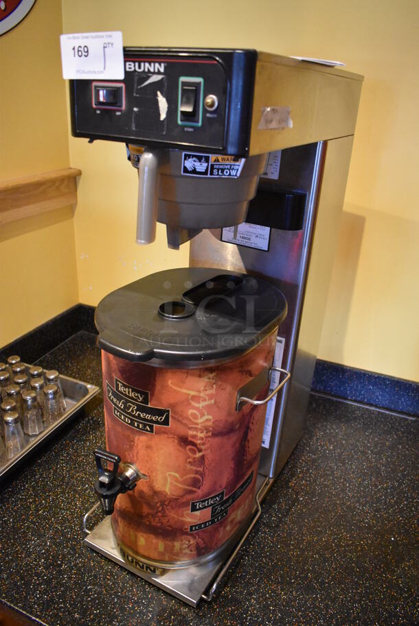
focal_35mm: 27
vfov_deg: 67.3
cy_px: 313
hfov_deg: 48.0
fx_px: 471
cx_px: 210
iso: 6400
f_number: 3.5
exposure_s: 1/125
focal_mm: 18
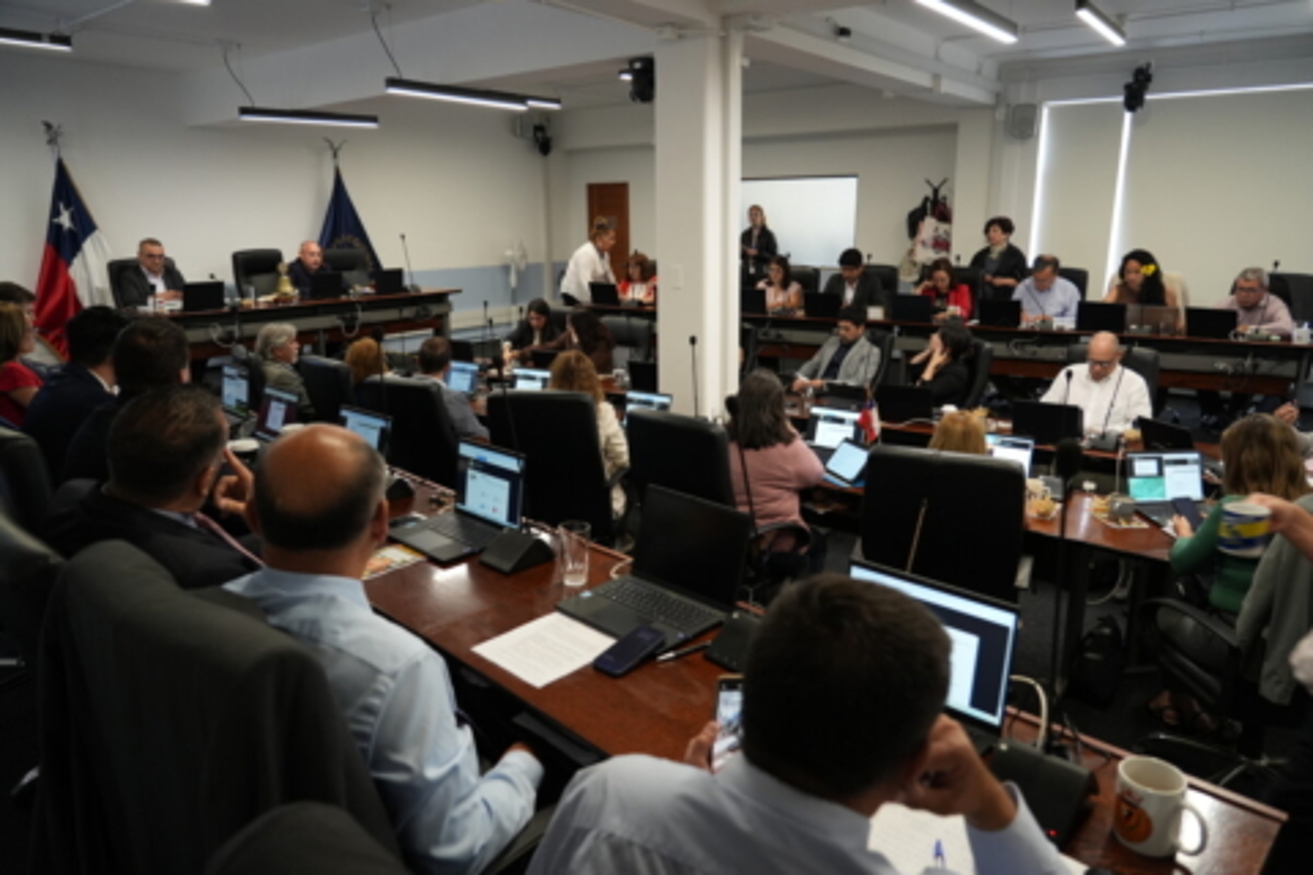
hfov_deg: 73.7
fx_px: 875
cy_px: 438
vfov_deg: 53.1
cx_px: 656
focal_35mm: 24
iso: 1600
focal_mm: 24
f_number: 4
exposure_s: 1/100
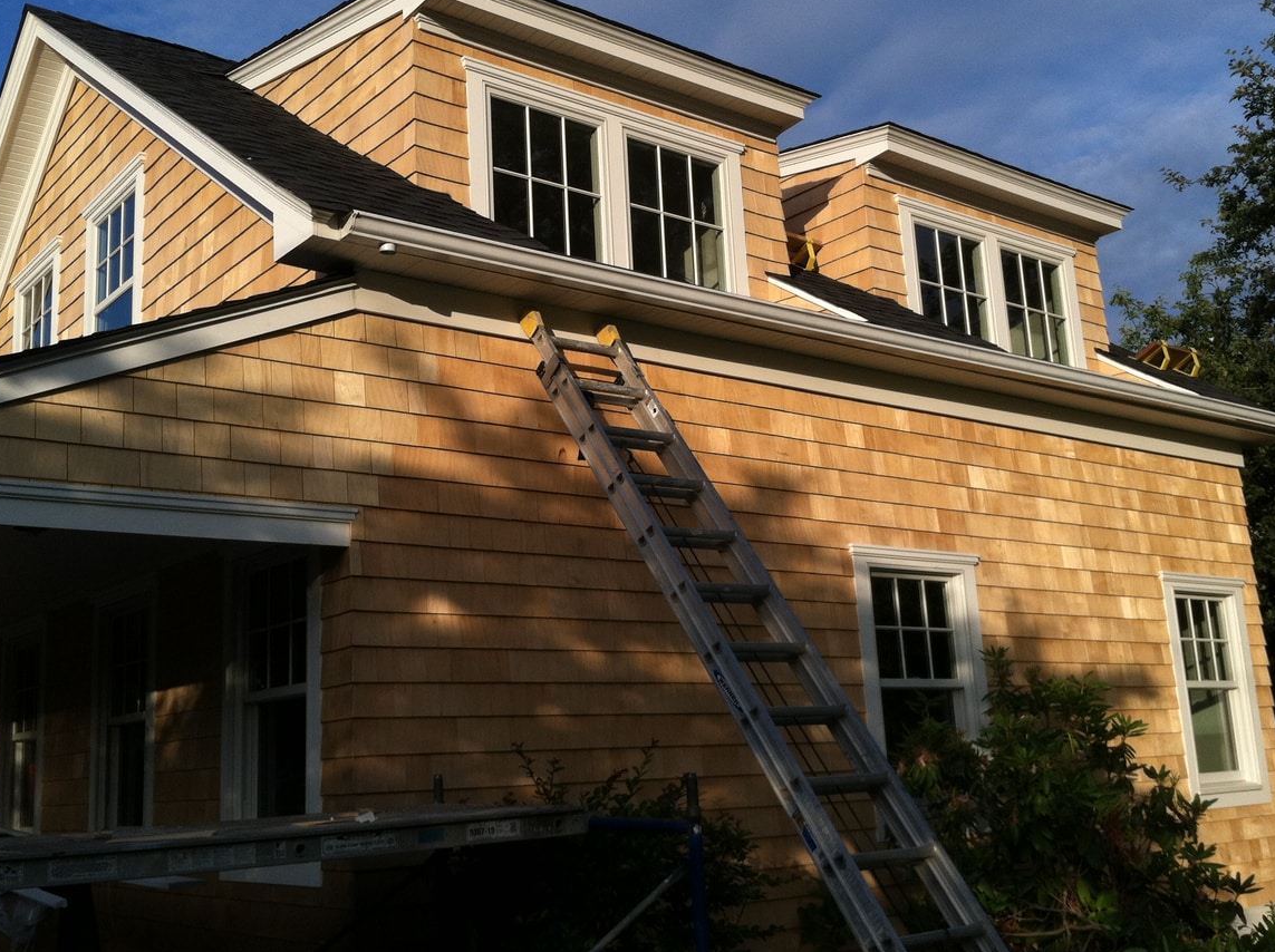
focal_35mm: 41
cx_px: 605
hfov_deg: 45.8
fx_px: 1508
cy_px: 443
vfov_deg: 35.0
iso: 80
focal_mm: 3.85
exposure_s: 1/1036
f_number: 2.8
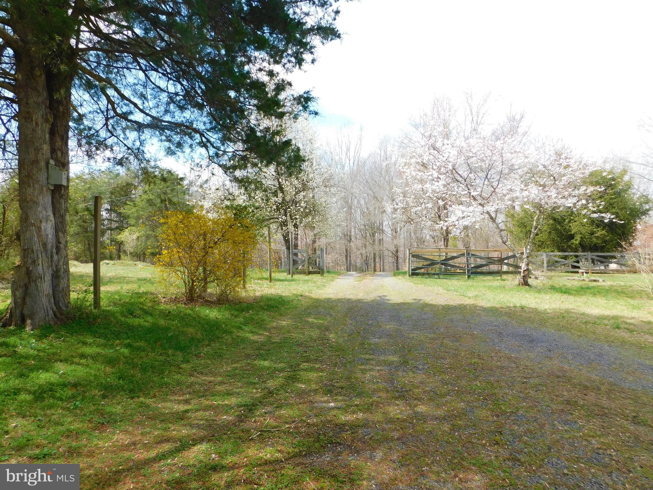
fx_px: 434
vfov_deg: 58.9
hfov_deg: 73.9
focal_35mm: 23
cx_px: 326
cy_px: 245
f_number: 3
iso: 125
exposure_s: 1/640
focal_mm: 4
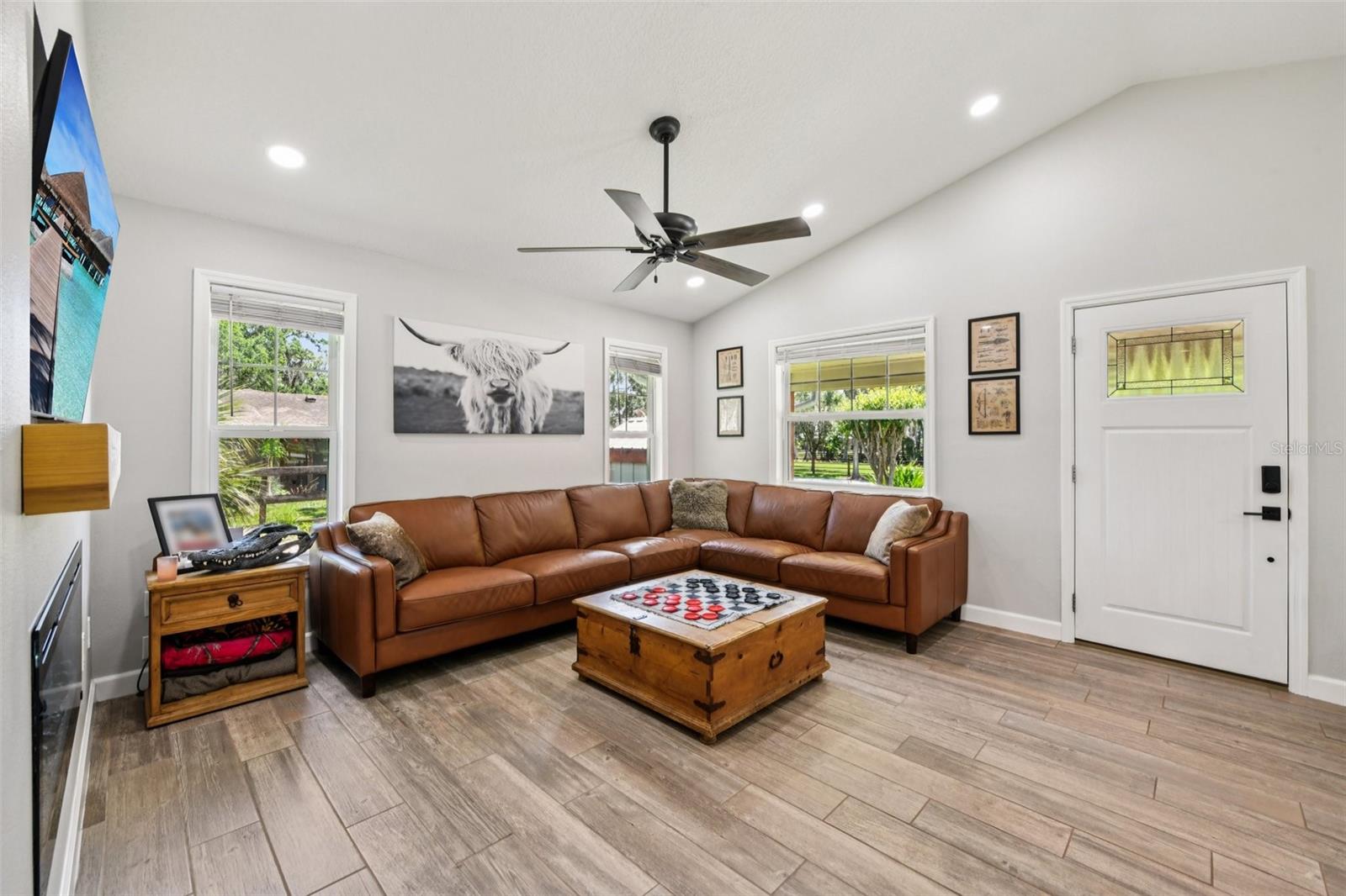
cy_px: 448
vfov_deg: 81.2
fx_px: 523
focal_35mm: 14
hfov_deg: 104.3
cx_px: 673
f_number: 8
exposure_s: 1/13
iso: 400
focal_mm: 14
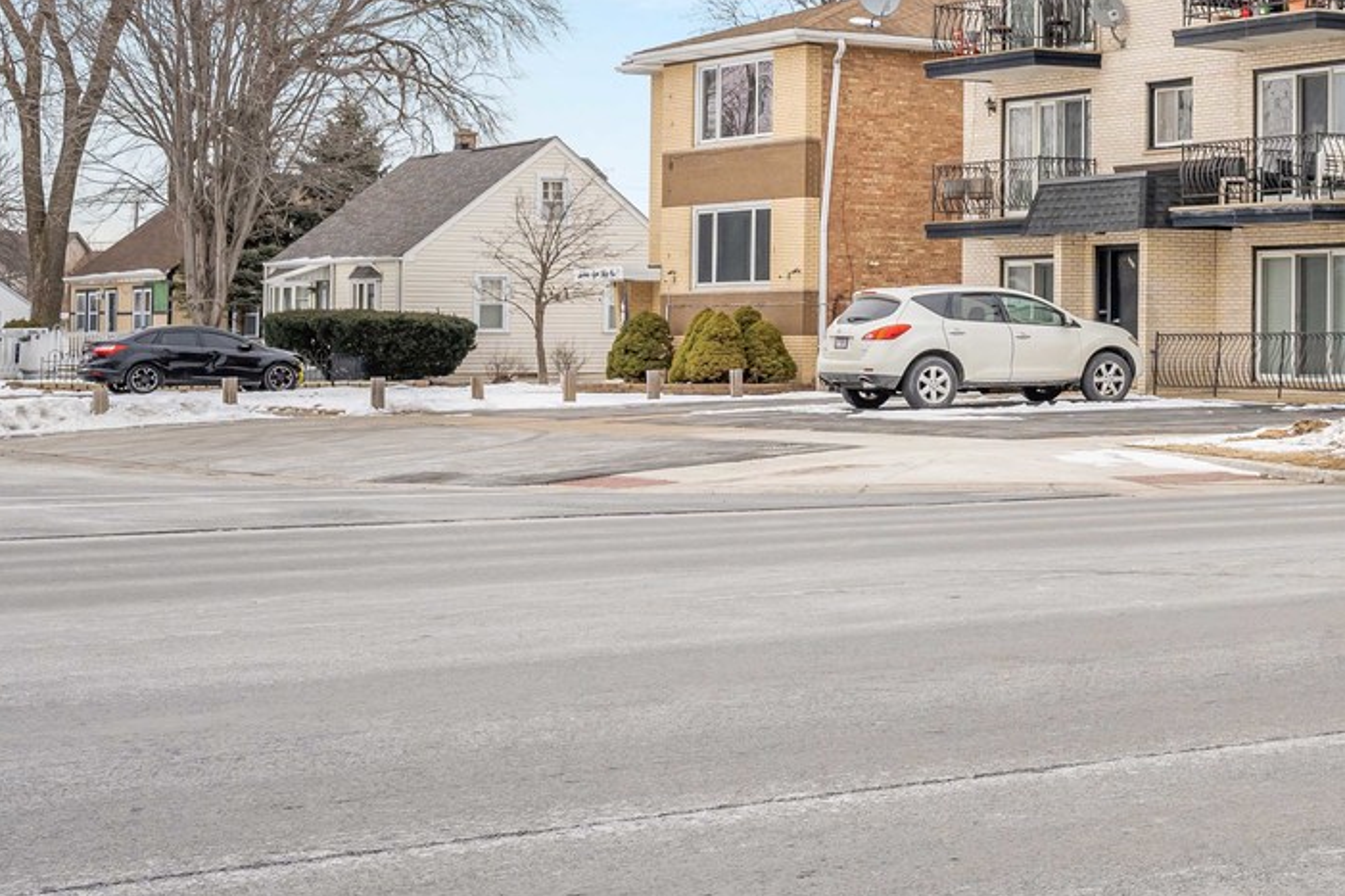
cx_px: 1550
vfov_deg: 18.3
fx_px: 2764
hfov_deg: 25.0
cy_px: 203
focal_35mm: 74
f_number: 9
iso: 640
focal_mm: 32
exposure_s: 1/320
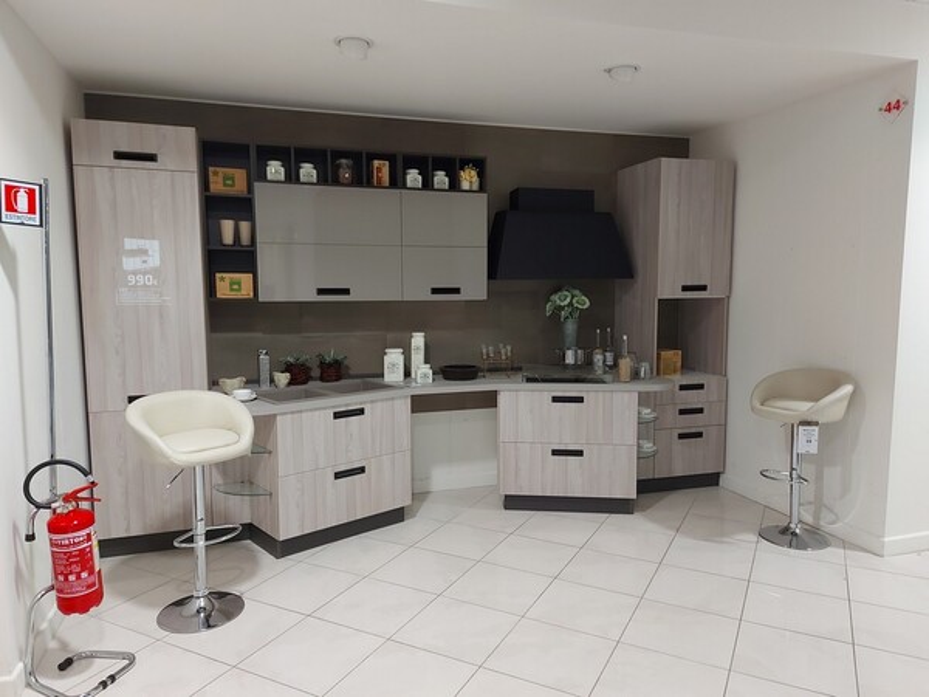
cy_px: 348
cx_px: 464
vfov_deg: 56.8
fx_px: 644
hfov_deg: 71.6
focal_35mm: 24
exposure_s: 1/24
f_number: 1.8
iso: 250
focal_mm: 5.23
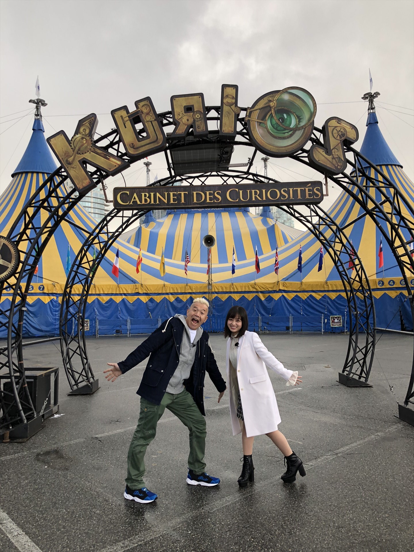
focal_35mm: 29
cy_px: 276
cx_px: 207
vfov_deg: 61.7
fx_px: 462
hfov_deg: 48.2
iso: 32
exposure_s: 1/120
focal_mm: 3.99
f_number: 1.8
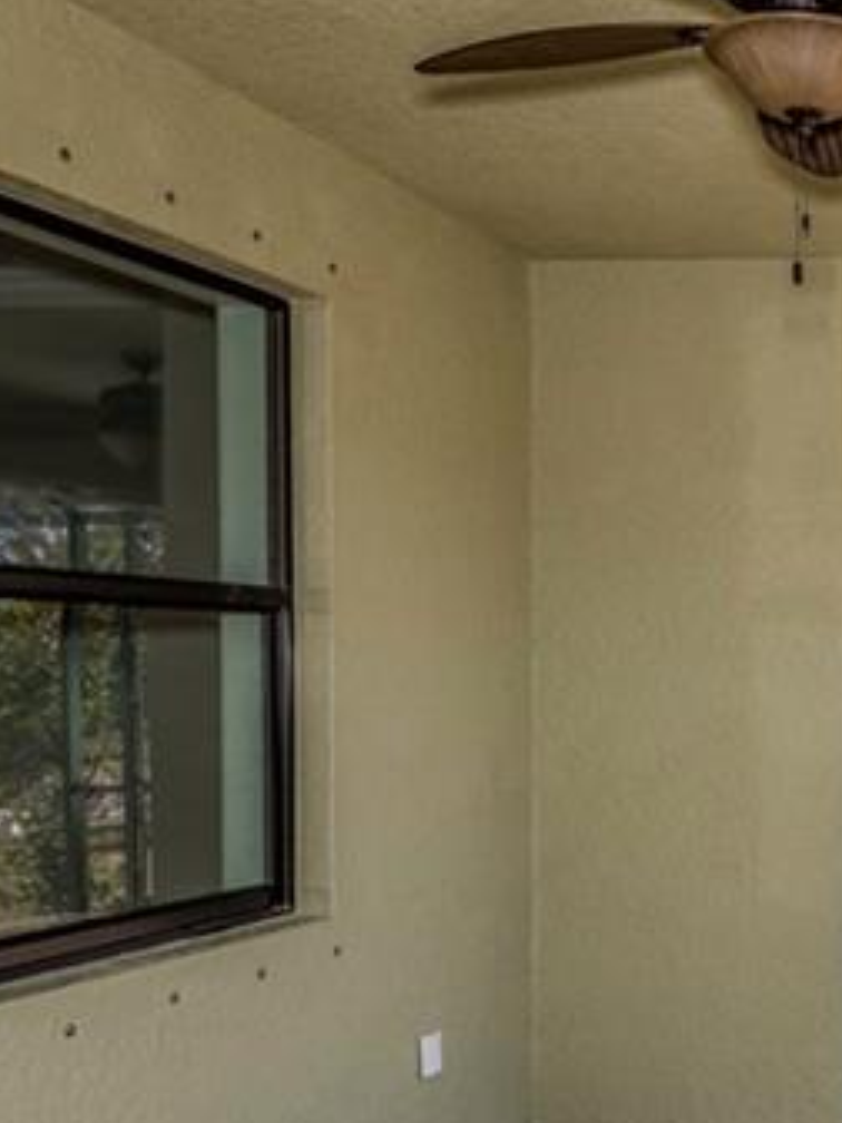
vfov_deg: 42.1
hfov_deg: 20.8
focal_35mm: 44
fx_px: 1427
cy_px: 790
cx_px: 1564
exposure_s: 1/250
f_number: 8
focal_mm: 15
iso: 320
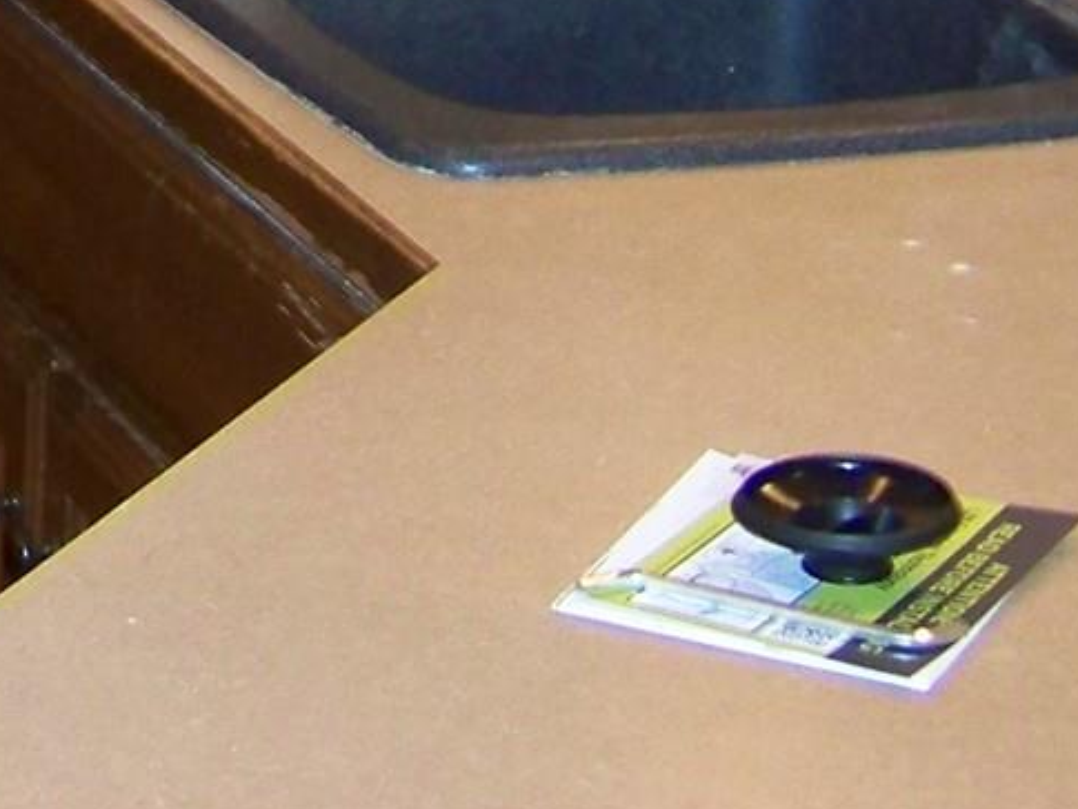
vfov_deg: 9.1
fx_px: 4735
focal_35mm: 152
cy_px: -885
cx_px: -422
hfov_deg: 12.5
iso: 200
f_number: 2.8
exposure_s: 1/30
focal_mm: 5.85
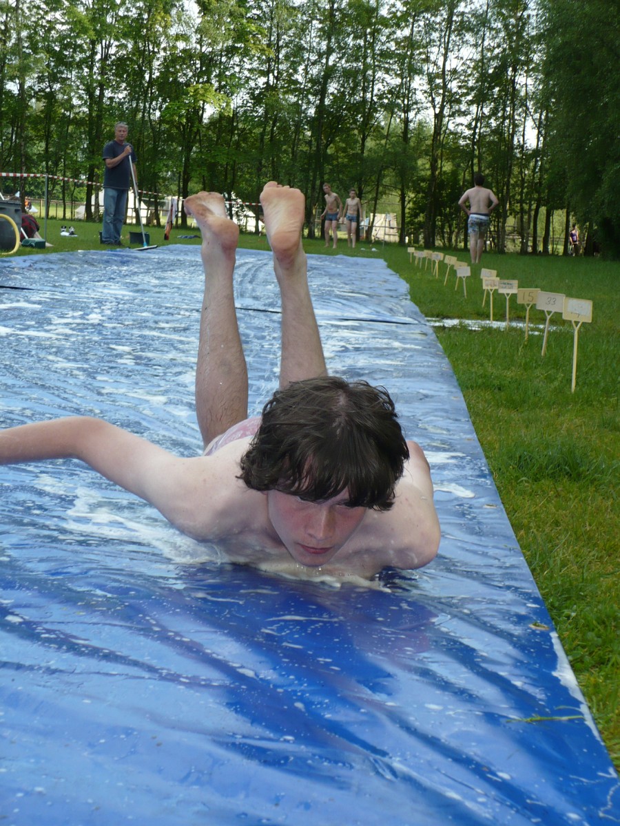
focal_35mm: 69
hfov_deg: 21.3
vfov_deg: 28.2
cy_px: 413
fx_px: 1648
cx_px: 310
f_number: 3.2
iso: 100
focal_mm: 11.4
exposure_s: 1/320
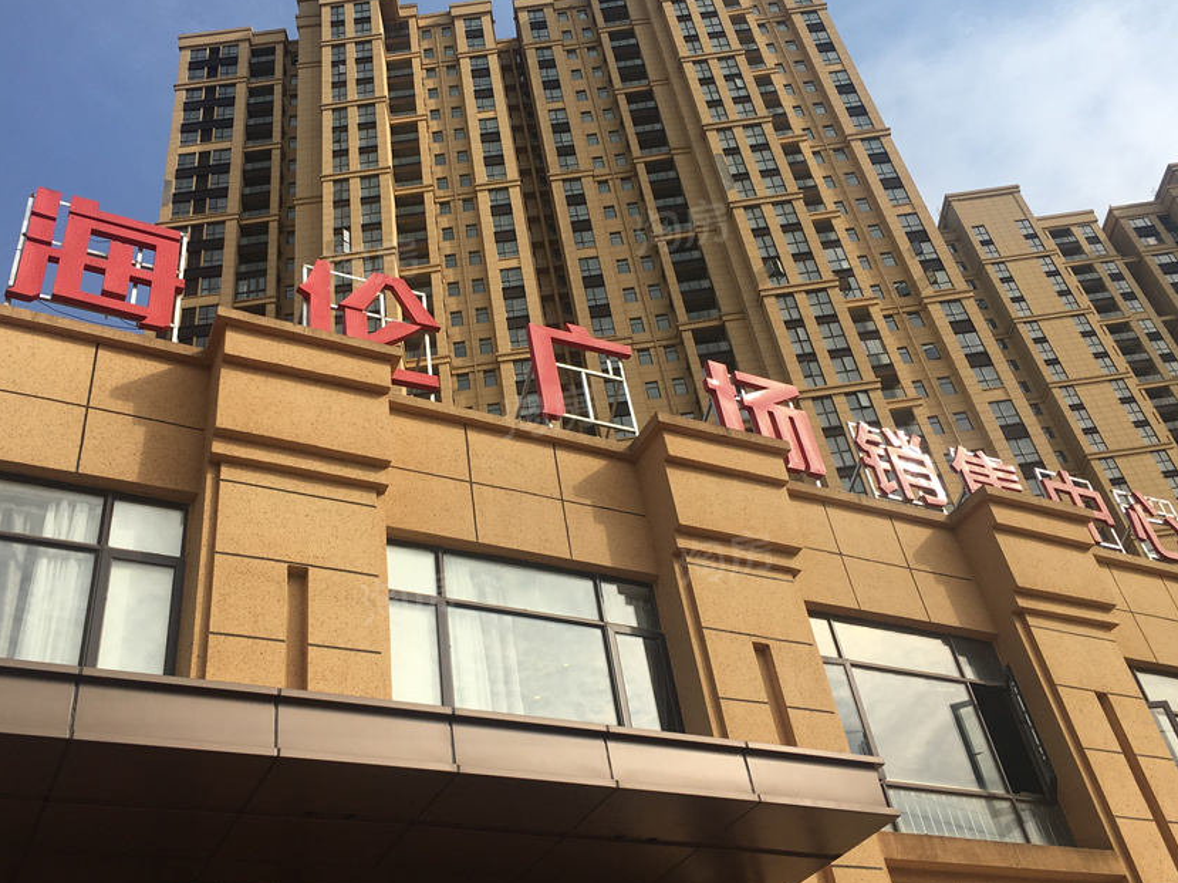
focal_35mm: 35
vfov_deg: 40.6
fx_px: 1191
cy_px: 412
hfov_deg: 52.6
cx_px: 549
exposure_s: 1/1451
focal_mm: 4.15
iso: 25
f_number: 2.2
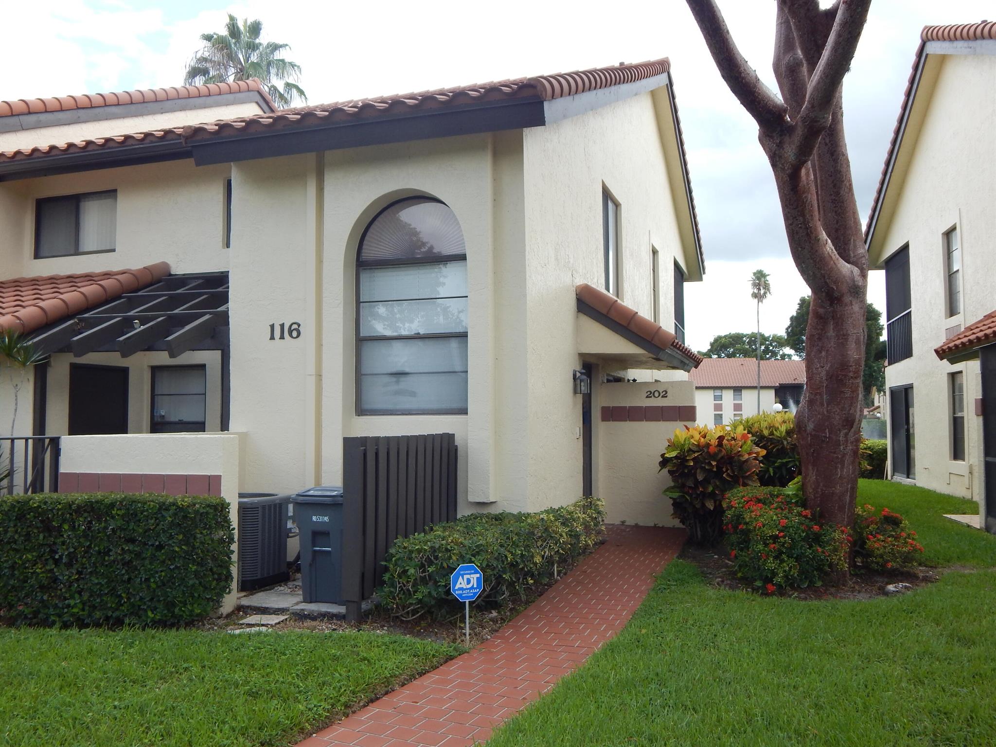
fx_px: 892
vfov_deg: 45.4
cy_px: 374
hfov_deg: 58.4
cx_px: 498
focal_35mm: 31
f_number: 3.2
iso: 125
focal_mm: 5.6
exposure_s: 1/500
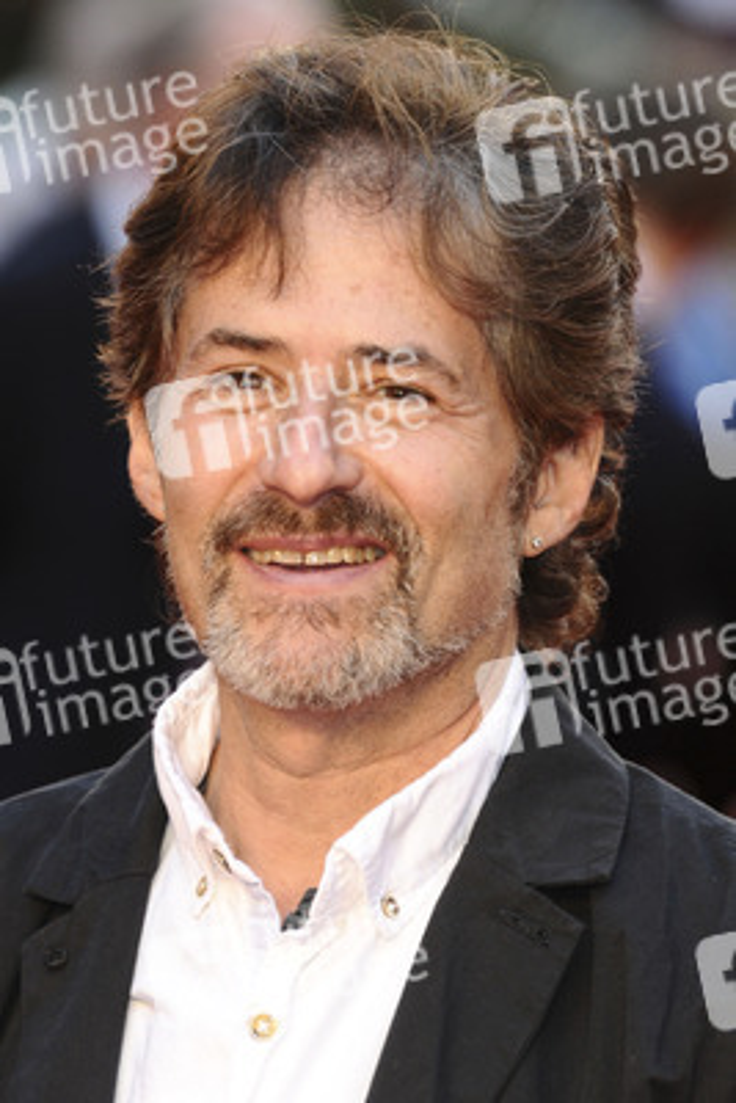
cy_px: 552
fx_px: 9191
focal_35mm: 300
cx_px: 368
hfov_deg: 4.6
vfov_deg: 6.9
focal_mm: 200
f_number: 5
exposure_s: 1/200
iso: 640
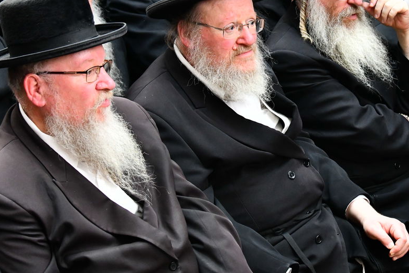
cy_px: 41
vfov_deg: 11.2
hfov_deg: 16.7
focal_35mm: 122
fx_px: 1386
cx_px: 306
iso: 3200
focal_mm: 68
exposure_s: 1/160
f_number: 5
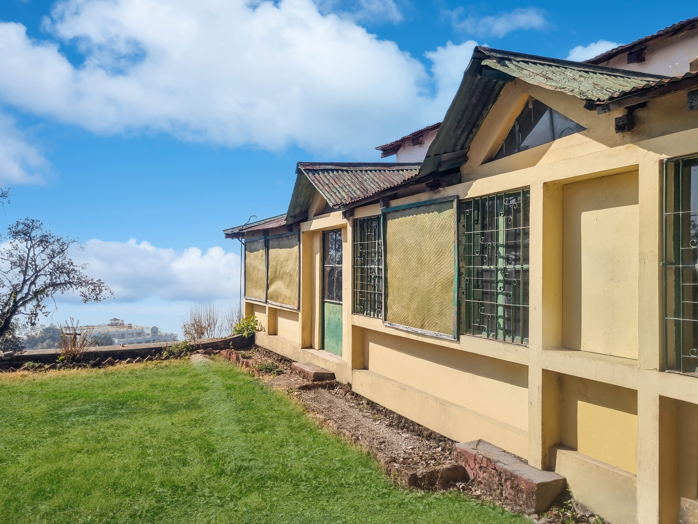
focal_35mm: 26
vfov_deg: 53.1
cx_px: 349
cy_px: 262
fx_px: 524
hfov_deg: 67.3
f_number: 1.8
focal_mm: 5.4
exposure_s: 1/4400
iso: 50
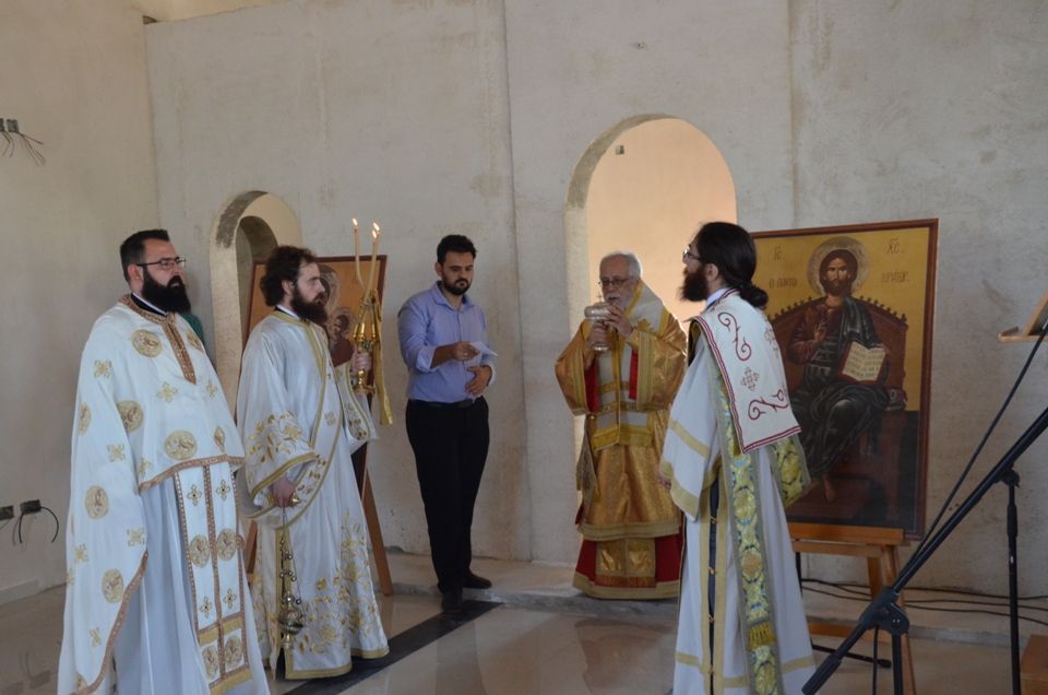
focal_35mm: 45
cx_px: 524
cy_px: 348
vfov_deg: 29.7
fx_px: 1307
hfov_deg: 43.7
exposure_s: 1/200
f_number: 7.1
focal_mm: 30
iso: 2000
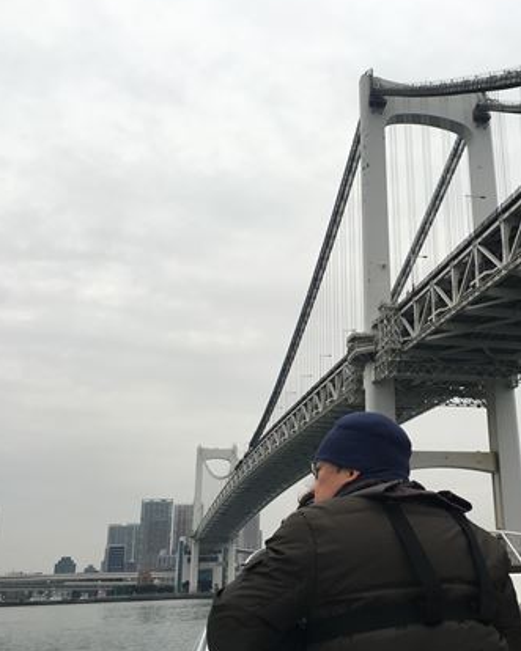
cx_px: 389
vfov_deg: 44.8
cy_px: 330
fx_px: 791
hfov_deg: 35.7
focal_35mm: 41
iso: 25
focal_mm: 4.15
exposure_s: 1/120
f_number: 2.2
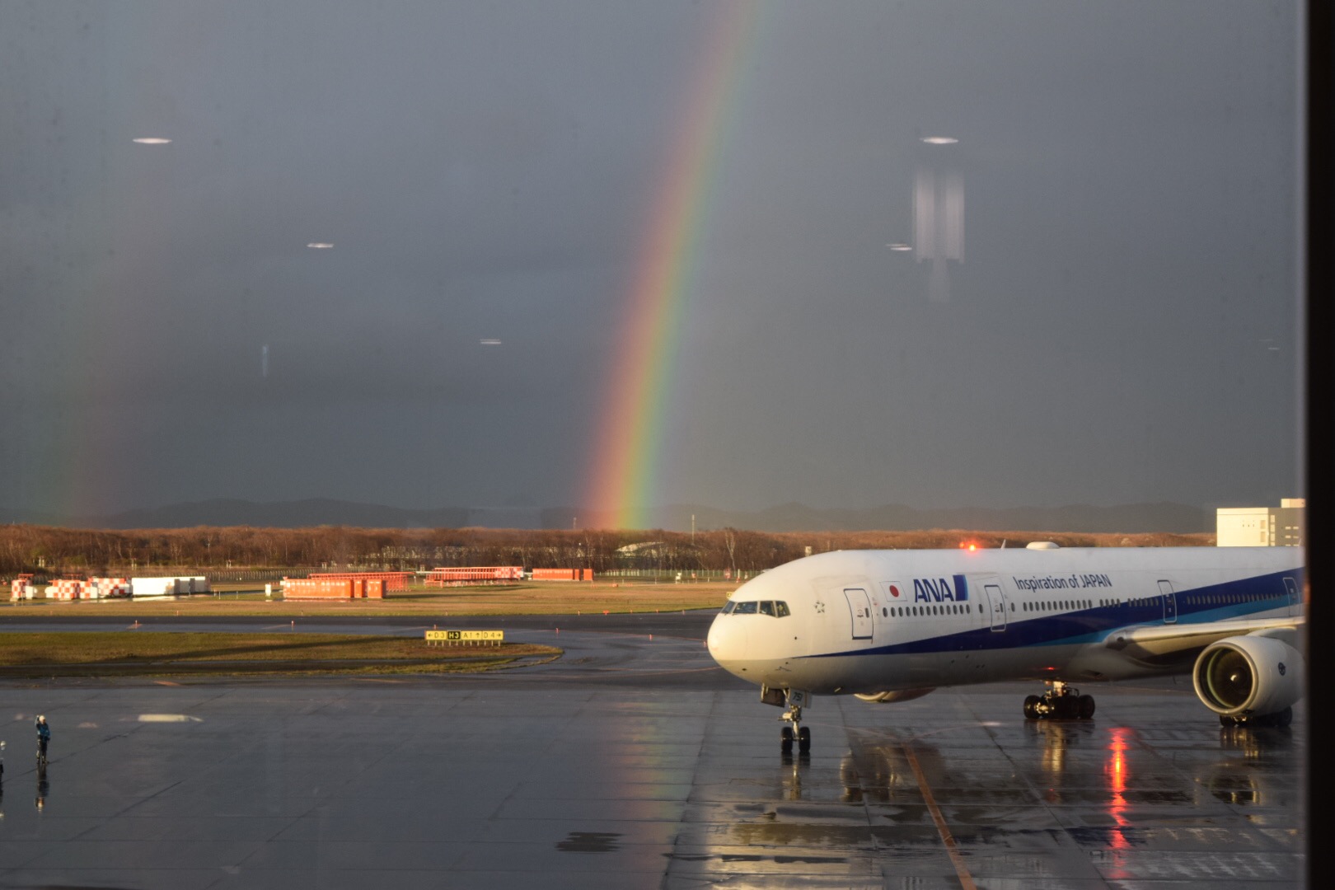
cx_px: 668
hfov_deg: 24.6
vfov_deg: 16.6
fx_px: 3059
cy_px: 445
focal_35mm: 82
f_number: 6.3
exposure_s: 1/160
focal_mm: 55
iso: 400
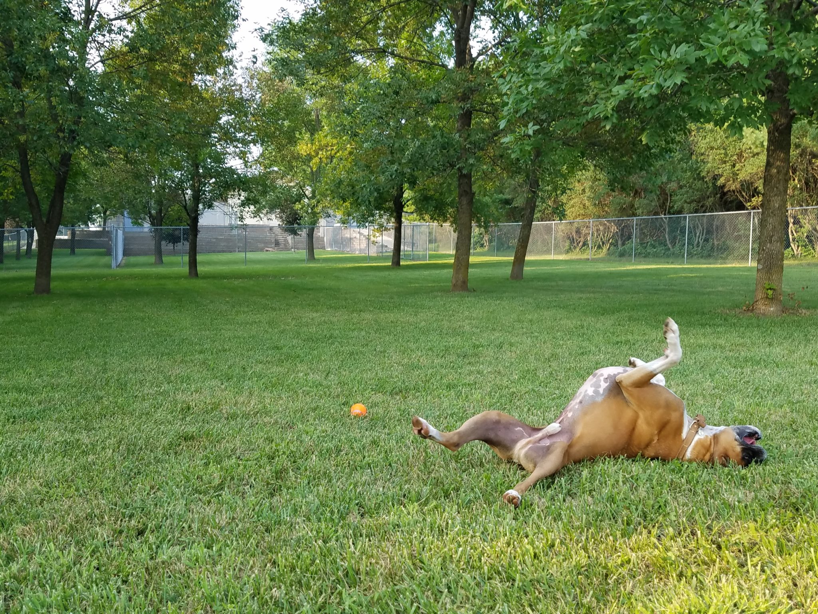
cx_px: 409
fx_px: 614
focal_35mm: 26
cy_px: 307
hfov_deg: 67.3
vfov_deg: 53.1
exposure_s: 1/264
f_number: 1.7
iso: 50
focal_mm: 4.2
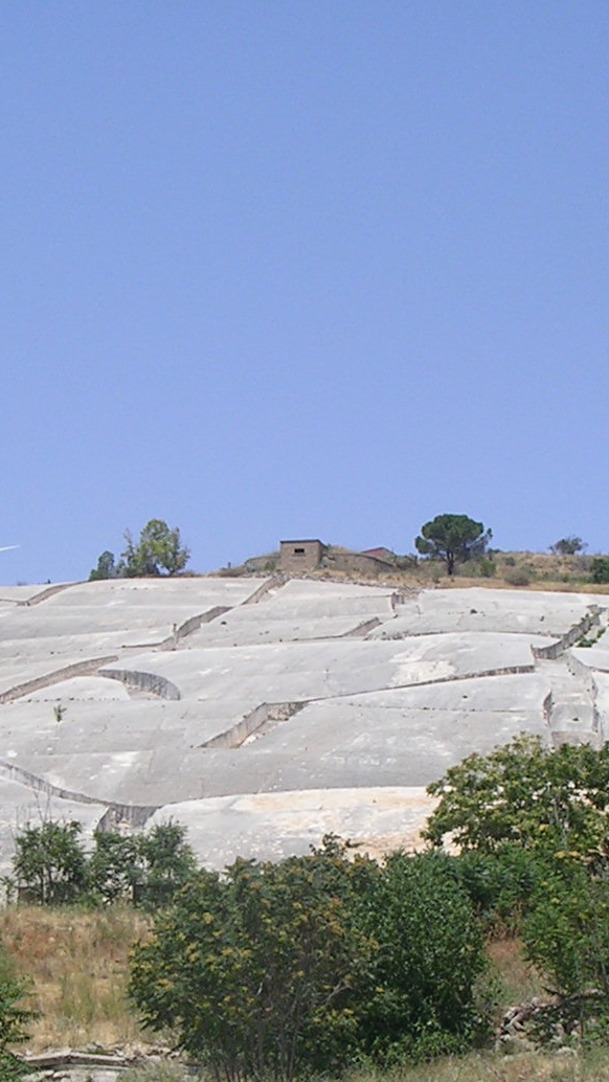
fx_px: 2353
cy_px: 736
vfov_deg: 25.7
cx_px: 240
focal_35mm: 82
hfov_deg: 14.7
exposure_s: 1/348
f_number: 5.6
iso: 50
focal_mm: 5.8
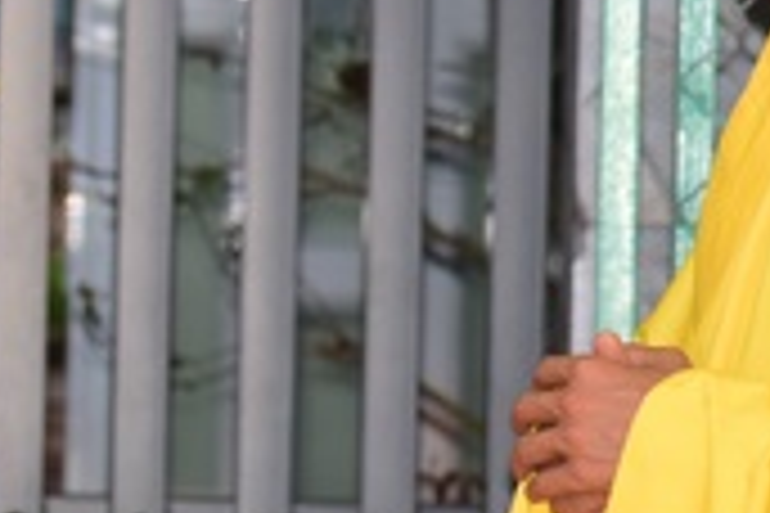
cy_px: 112
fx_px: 9774
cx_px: -509
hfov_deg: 4.5
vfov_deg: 3.0
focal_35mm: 457
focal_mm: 120
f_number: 5
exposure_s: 1/80
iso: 1000
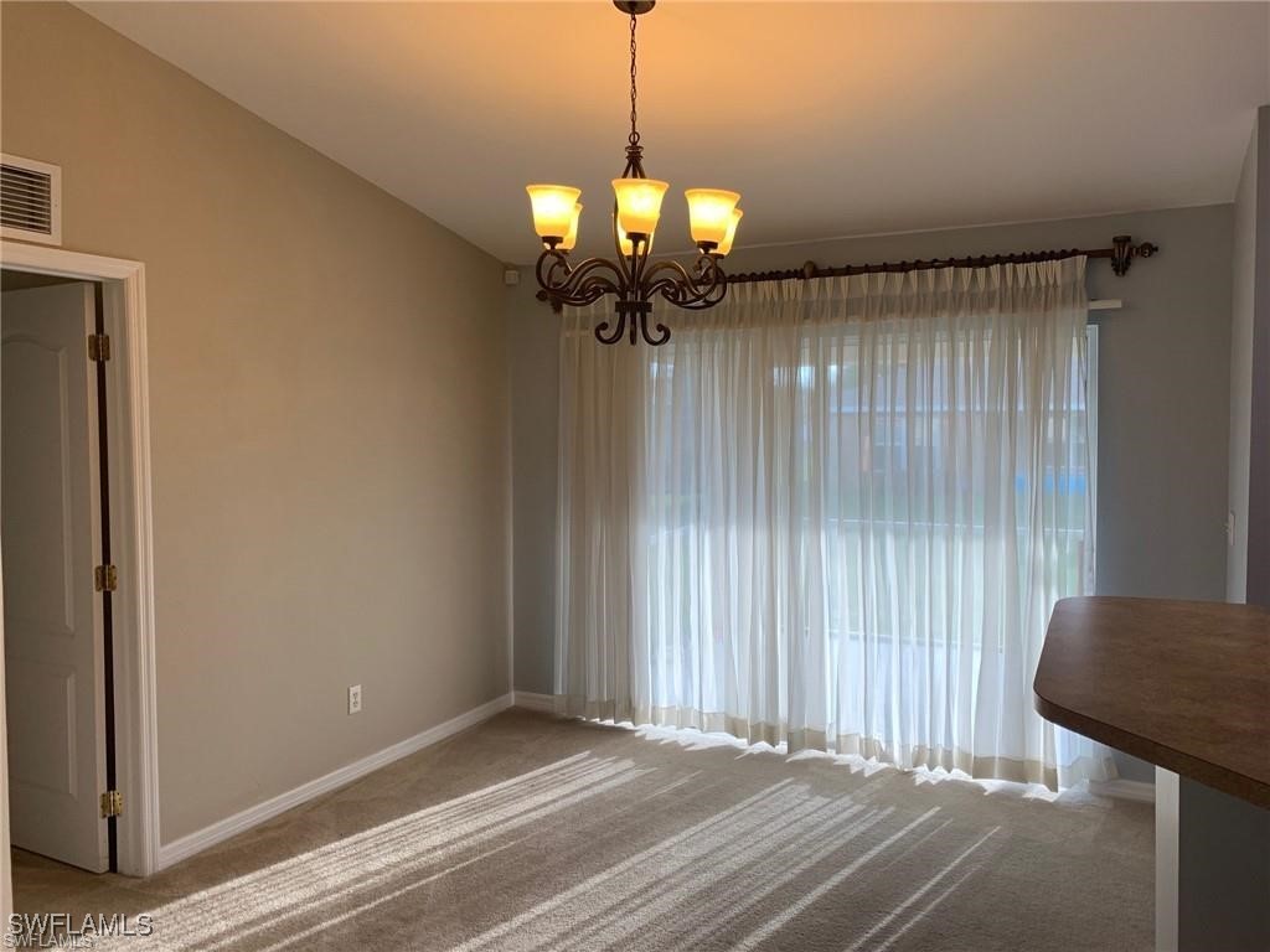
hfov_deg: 67.3
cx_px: 635
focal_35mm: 26
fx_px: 954
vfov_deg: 53.1
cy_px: 476
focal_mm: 4.25
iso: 50
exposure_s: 1/120
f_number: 1.8
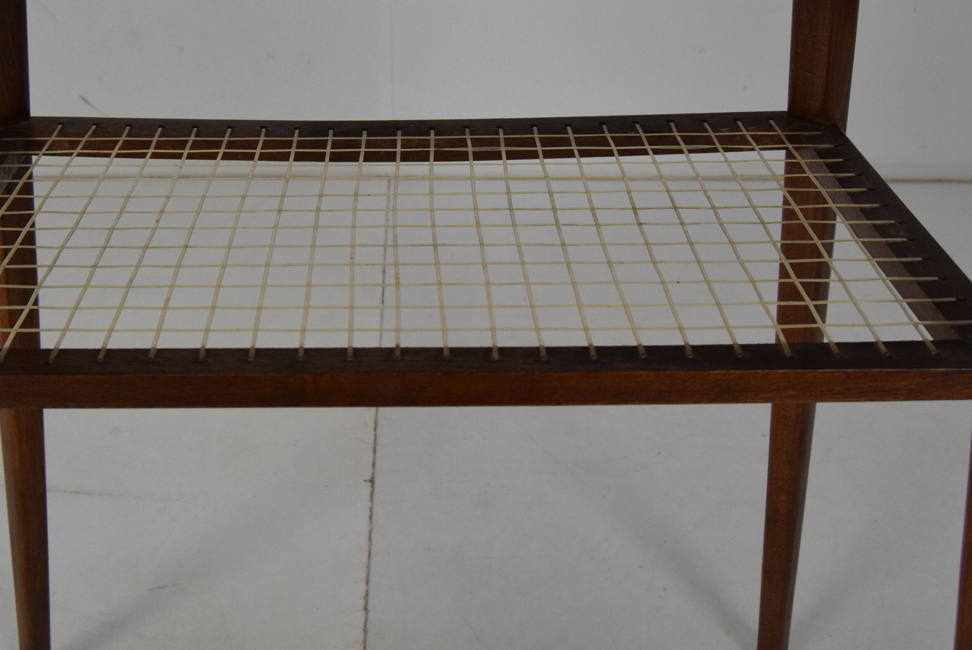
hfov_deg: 42.6
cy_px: 254
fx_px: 1243
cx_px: 404
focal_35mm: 46
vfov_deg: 29.2
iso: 1600
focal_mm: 24
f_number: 8
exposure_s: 1/250
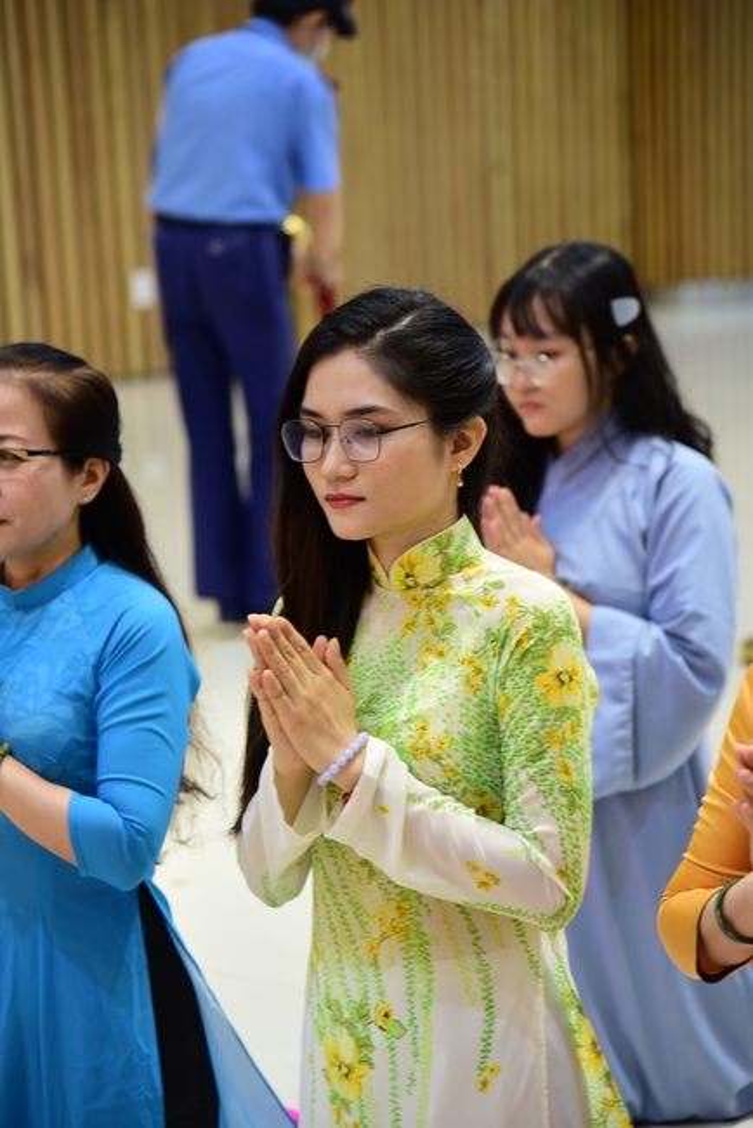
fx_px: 3761
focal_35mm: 120
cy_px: 564
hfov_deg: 11.4
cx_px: 376
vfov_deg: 17.1
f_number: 4.5
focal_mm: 120
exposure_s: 1/50
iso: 1000
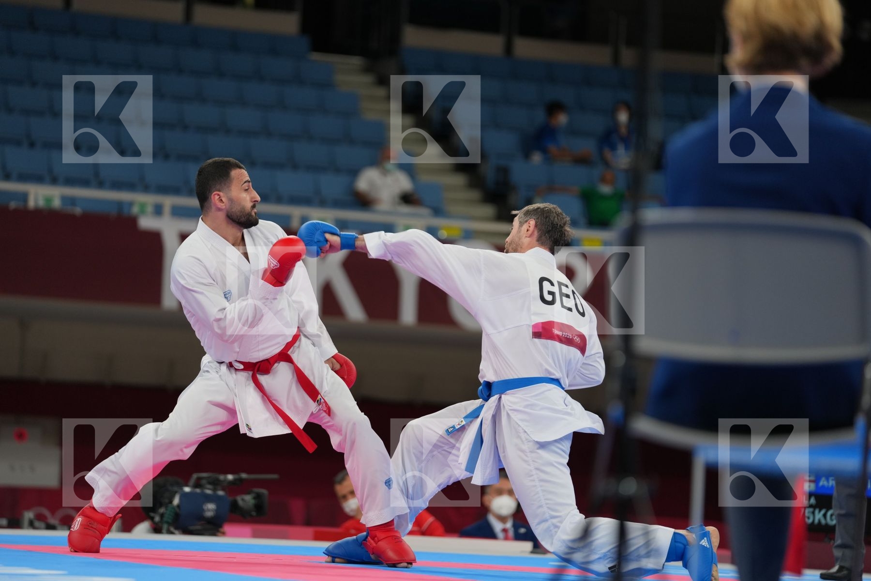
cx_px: 436
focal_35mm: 164
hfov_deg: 12.5
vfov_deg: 8.4
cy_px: 290
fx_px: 3968
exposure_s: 1/1000
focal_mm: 164
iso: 640
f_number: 2.8
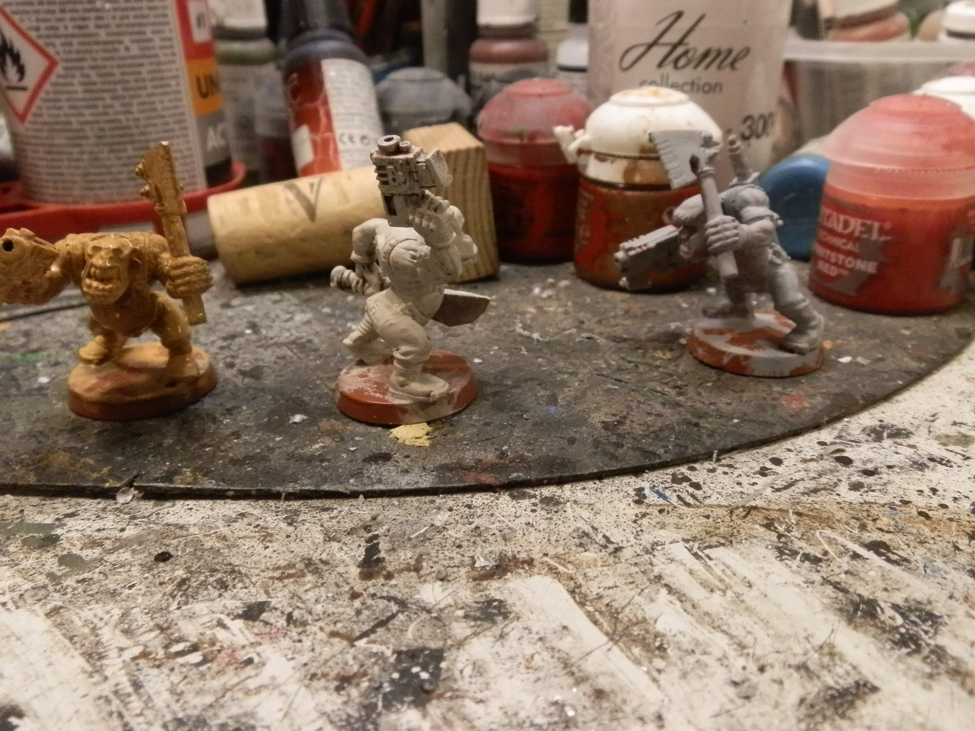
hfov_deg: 63.4
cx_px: 488
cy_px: 366
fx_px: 789
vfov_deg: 49.7
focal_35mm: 28
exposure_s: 1/125
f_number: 3.1
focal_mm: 5
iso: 400
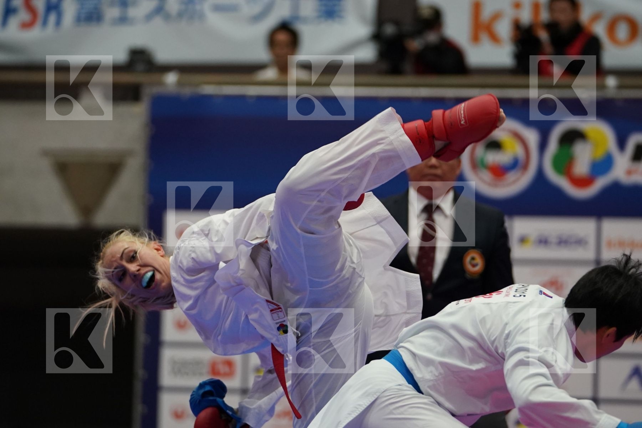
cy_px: 214
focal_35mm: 247
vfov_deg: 5.6
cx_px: 321
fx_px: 4404
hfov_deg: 8.3
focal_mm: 165
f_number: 2.8
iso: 2500
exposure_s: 1/1000
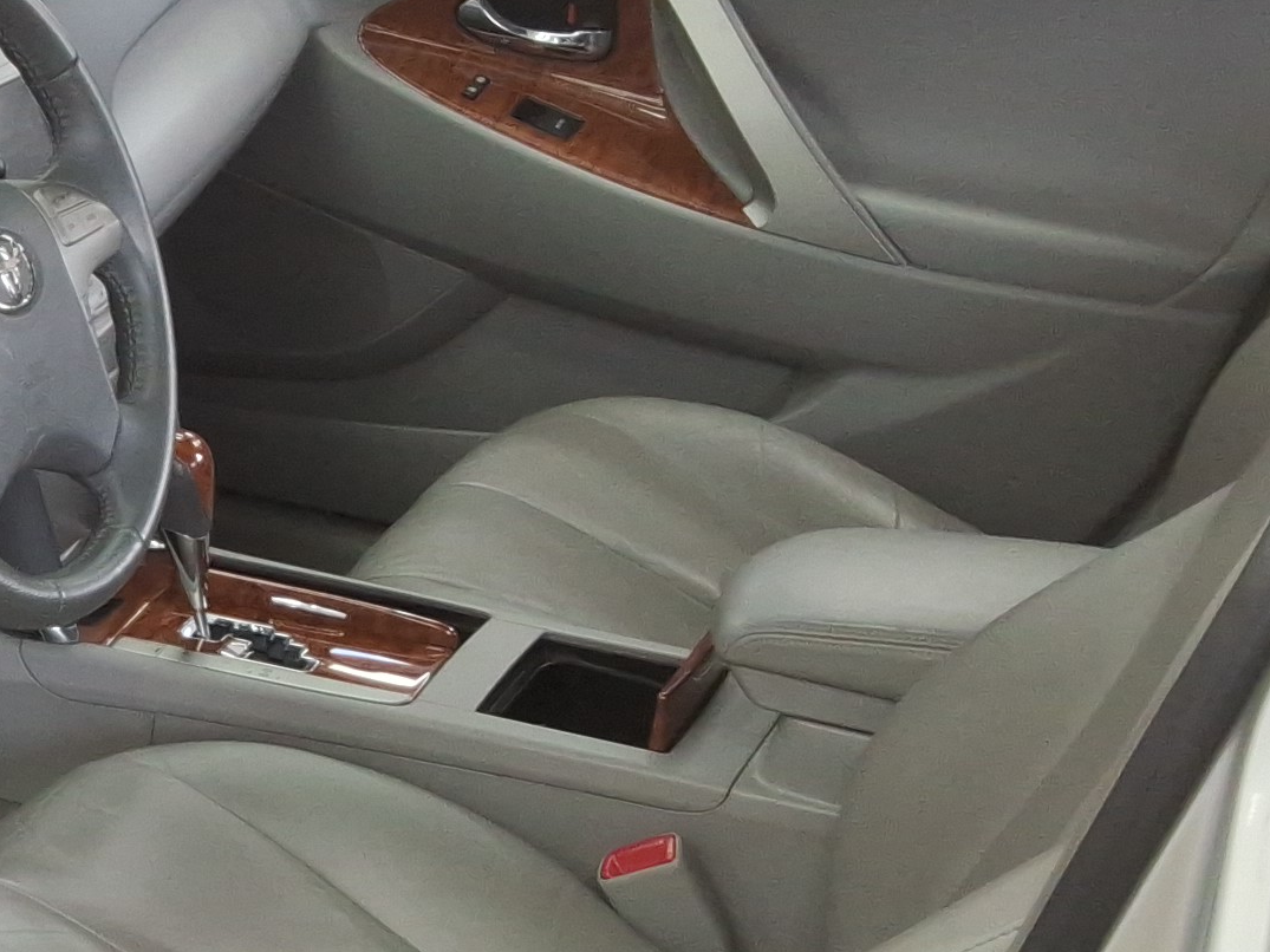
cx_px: -593
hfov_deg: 20.1
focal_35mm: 85
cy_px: 661
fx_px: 3118
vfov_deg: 17.3
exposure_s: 1/60
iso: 32
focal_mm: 2.91
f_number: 1.9
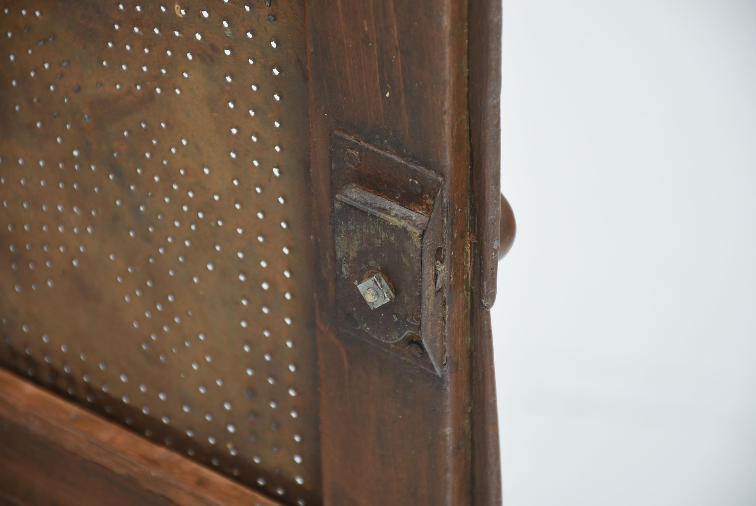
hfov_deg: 9.8
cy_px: 253
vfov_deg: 6.6
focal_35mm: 210
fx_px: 4413
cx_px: 378
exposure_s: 1/125
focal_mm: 140
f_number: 7.1
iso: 200
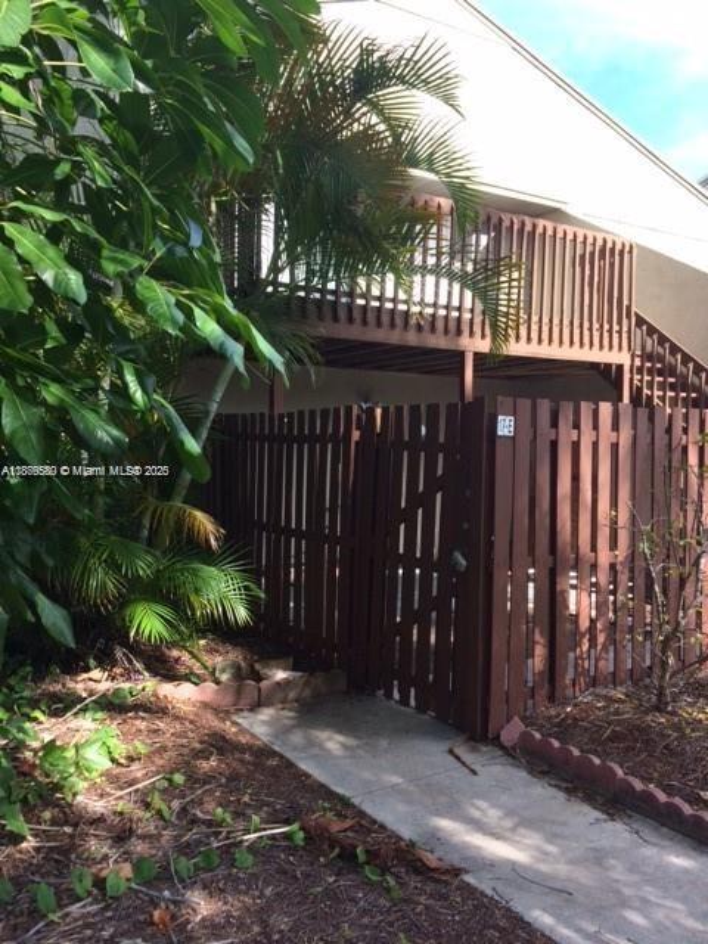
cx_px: 354
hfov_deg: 48.2
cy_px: 472
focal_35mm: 29
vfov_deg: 61.7
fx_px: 791
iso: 32
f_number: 2.2
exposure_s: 1/513
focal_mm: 4.15
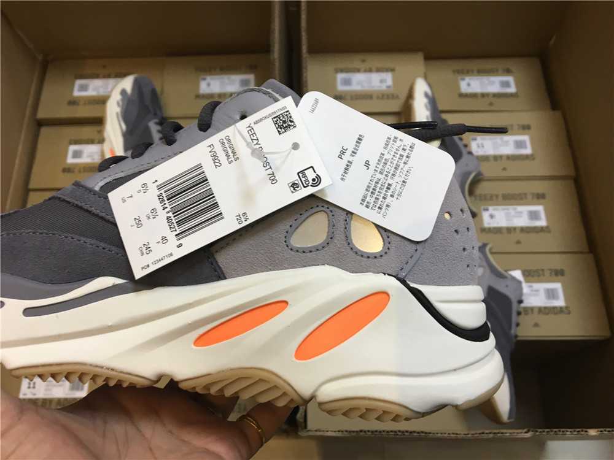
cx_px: 307
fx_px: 514
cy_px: 230
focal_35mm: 29
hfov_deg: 61.7
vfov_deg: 48.2
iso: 80
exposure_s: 1/33
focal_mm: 4.15
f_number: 2.2
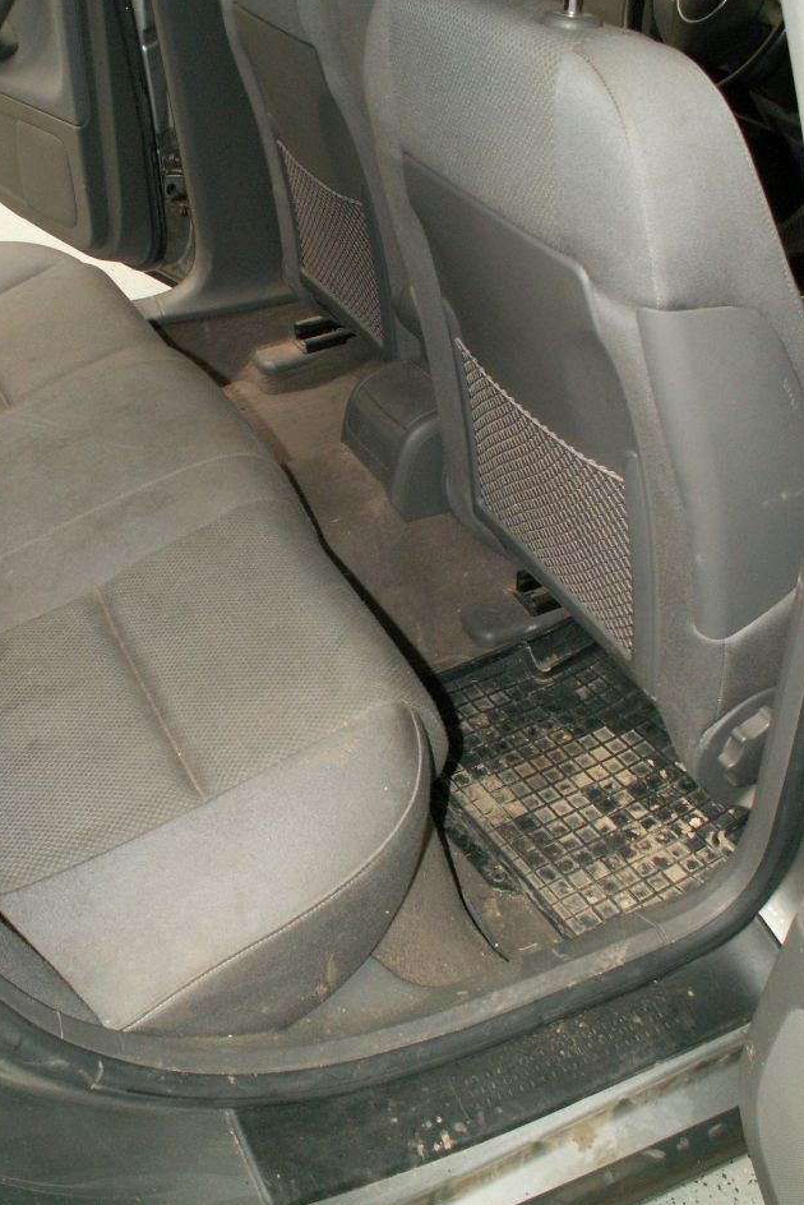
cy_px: 605
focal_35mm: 37
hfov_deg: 35.9
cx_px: 350
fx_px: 1238
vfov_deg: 51.9
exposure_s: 1/40
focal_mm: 5.86
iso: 160
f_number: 2.8
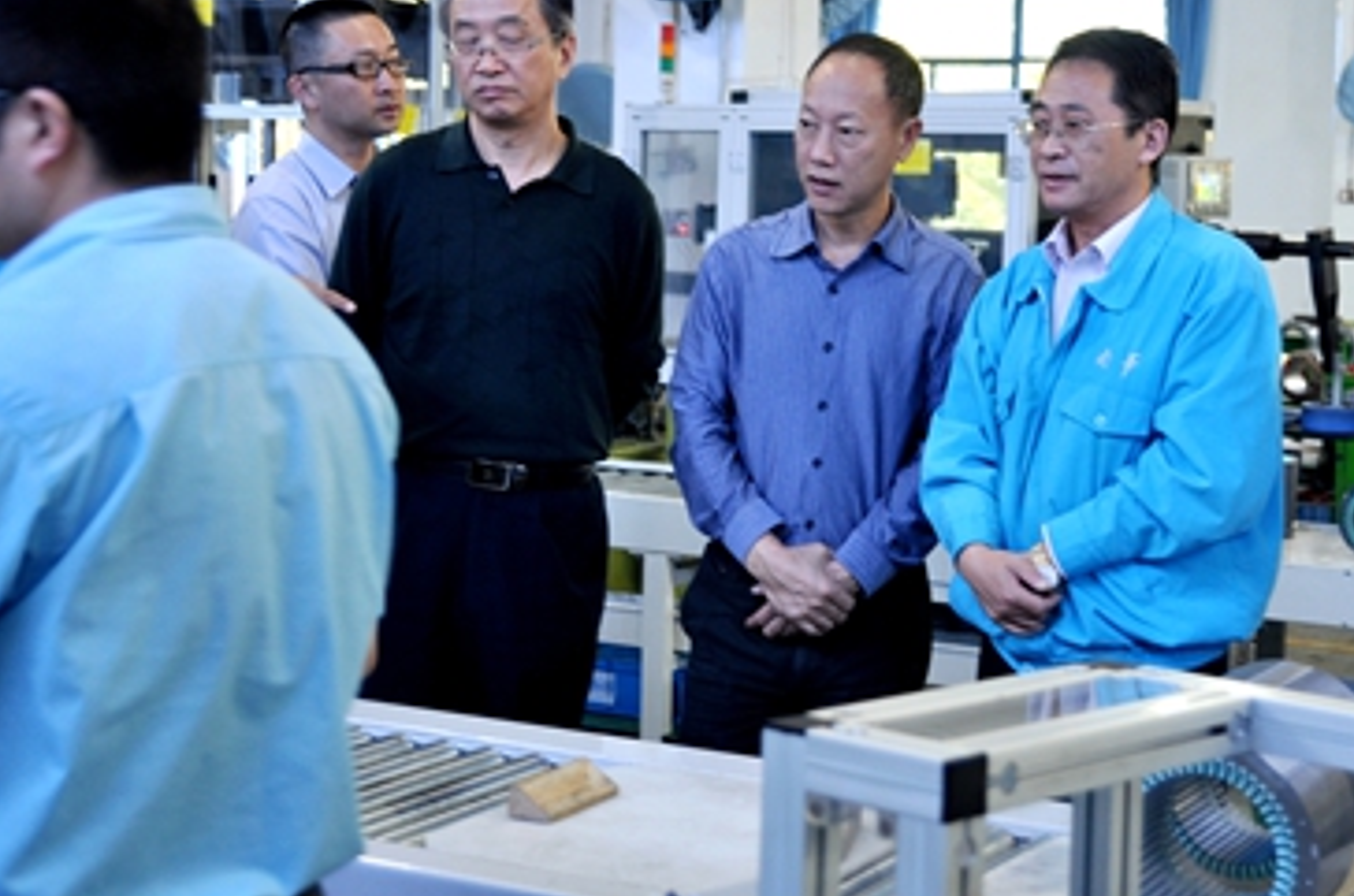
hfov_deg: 30.5
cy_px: 351
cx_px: 878
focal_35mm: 66
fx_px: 2468
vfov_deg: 20.6
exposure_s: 1/30
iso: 360
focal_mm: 29
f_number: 2.8
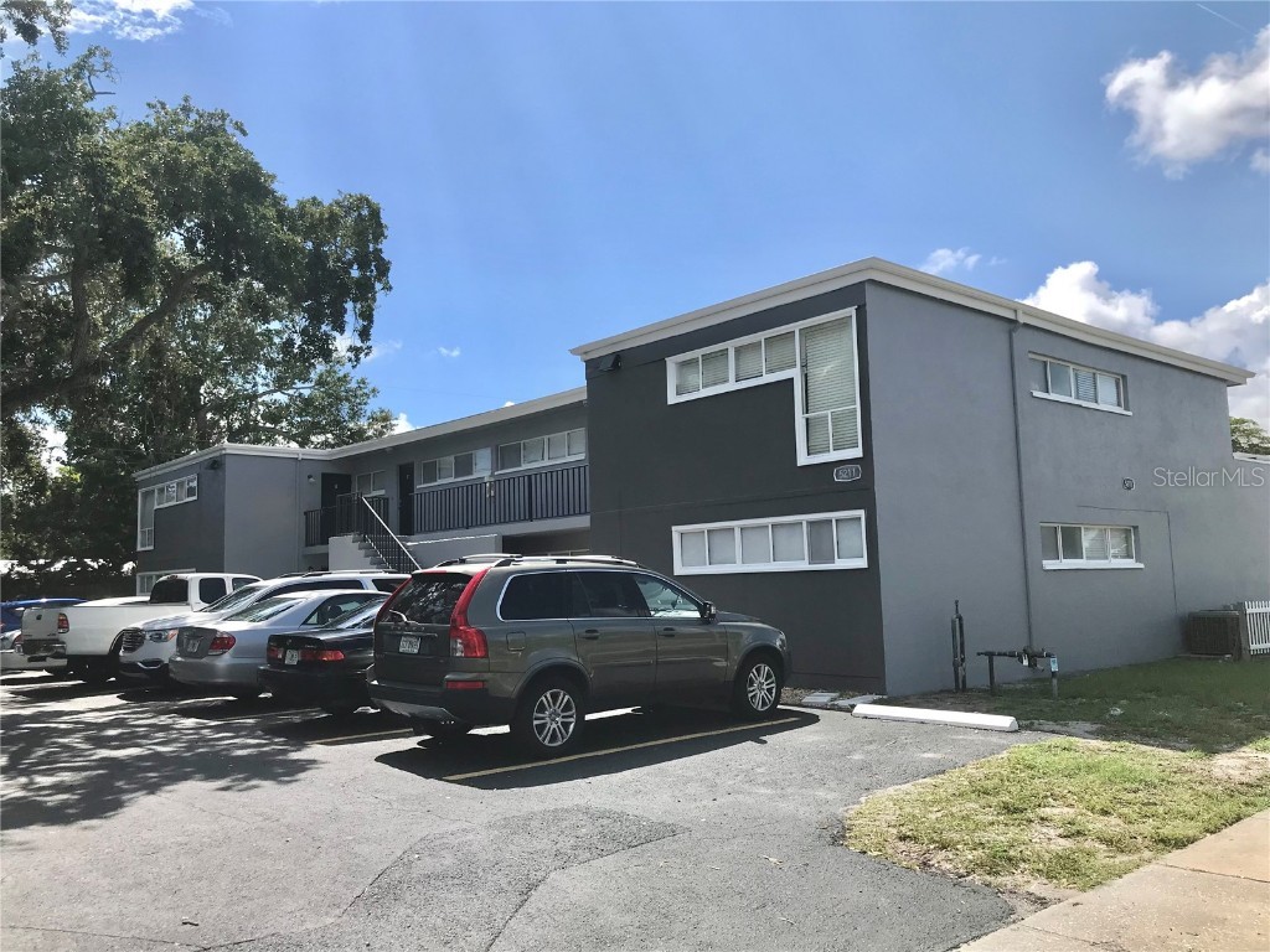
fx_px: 1027
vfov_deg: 49.7
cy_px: 476
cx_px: 635
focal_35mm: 28
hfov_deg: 63.4
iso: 20
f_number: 1.8
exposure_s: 1/3096
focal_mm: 3.99
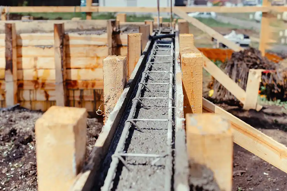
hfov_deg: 54.4
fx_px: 279
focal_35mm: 35
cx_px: 144
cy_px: 96
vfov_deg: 37.9
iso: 100
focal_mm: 35
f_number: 2.5
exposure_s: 1/4000
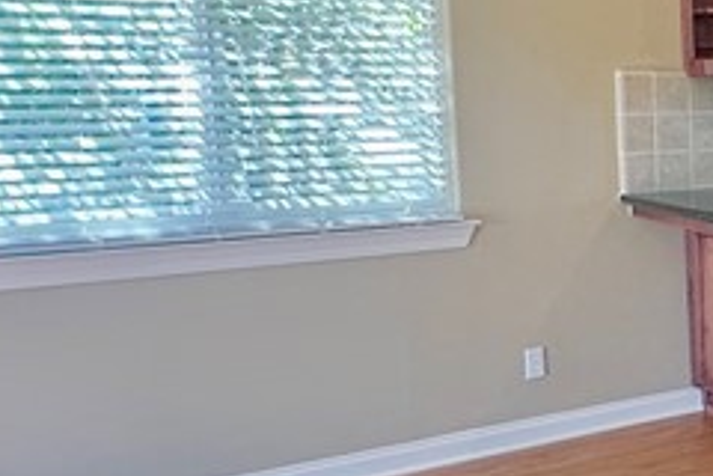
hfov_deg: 25.8
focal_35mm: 62
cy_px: 220
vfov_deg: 21.9
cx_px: 1013
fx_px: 1228
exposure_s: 1/120
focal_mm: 2.22
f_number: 2.2
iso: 250
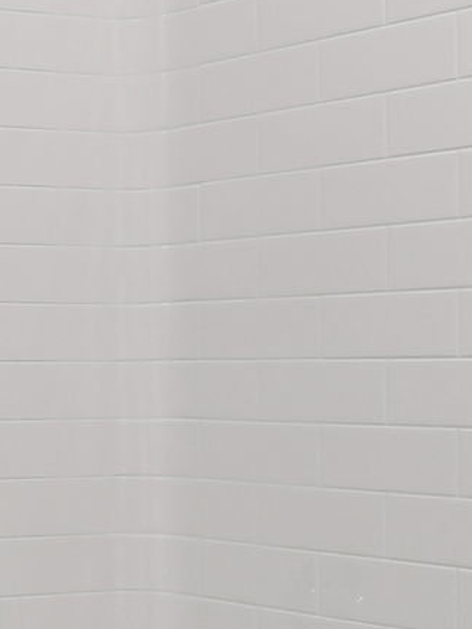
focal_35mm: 79
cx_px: -785
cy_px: 353
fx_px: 1436
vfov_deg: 24.7
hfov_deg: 12.5
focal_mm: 16
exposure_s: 1/45
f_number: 8
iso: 400
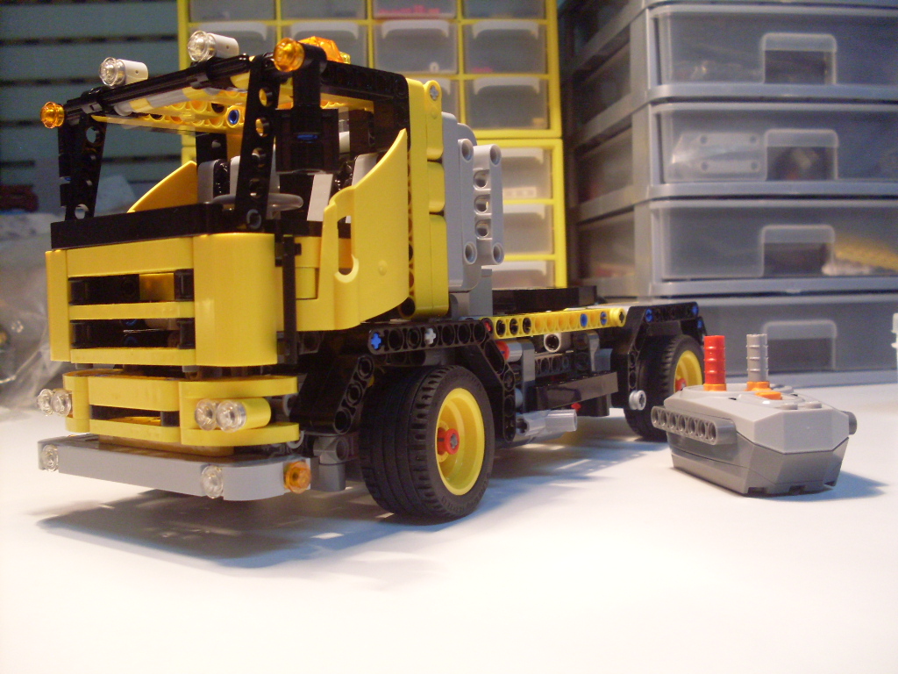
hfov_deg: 49.0
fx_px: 986
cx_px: 449
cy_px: 337
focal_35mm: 38
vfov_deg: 37.7
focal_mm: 6.3
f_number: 2.8
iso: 200
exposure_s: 1/30
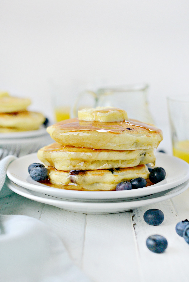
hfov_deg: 22.6
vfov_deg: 33.4
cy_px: 142
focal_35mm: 60
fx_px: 472
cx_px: 108
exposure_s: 1/1000
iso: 1400
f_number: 4
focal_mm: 50
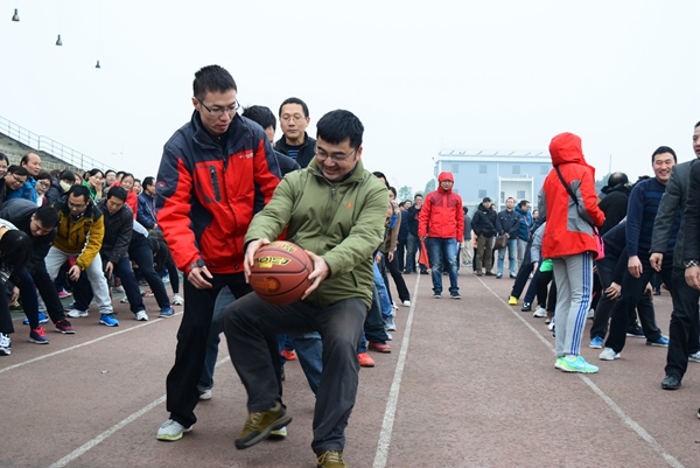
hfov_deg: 38.9
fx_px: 992
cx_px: 350
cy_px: 234
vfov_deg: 26.5
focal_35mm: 51
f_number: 5.6
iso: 1600
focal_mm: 34
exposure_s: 1/500
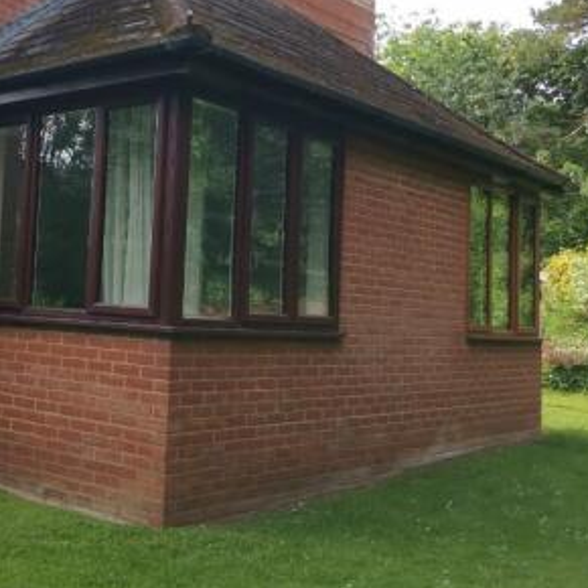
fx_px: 922
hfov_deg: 33.7
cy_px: 240
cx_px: 70
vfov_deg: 35.3
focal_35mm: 48
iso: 50
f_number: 1.8
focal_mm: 5.58
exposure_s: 1/509
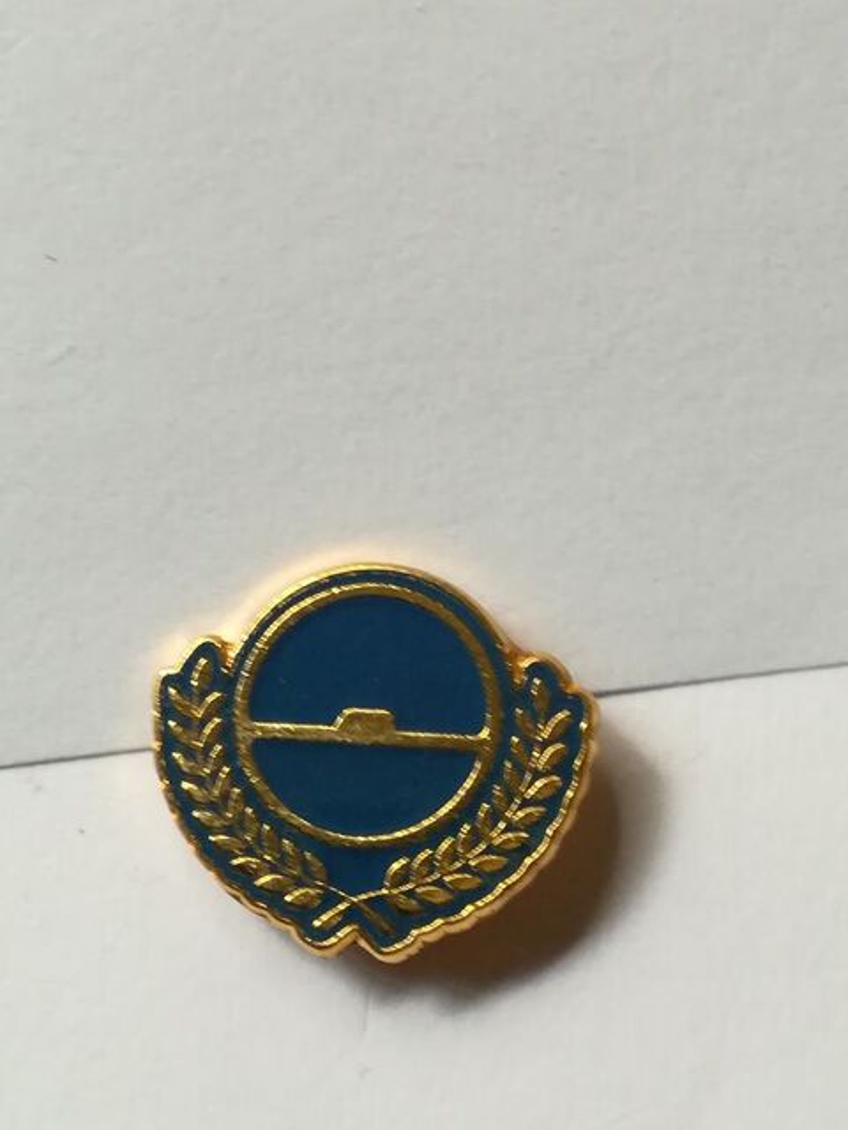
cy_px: 565
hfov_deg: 21.6
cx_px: 424
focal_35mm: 68
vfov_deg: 28.6
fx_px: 2221
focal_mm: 3.83
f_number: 2.2
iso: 200
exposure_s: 1/30
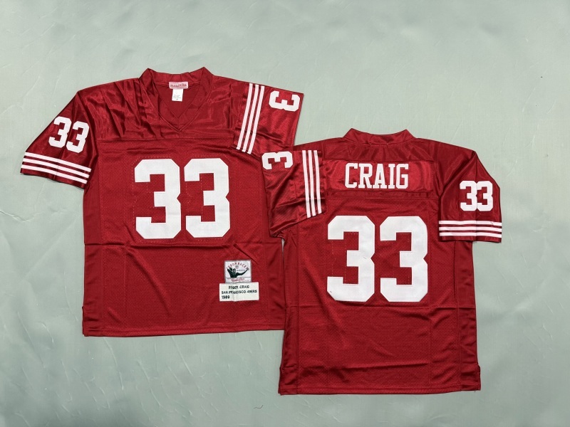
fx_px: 395
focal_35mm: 24
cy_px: 214
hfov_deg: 71.6
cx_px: 285
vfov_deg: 56.8
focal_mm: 6.76
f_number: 1.78
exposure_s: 1/50
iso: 250
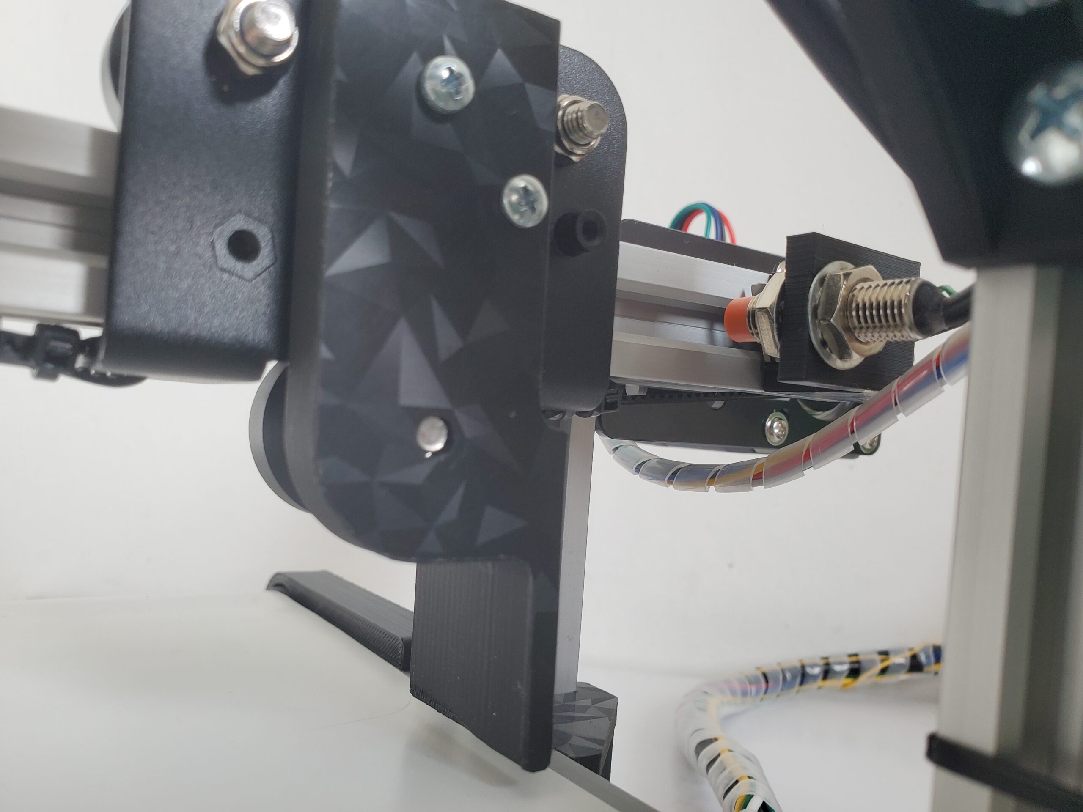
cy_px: 406
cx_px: 542
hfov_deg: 67.3
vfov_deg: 53.1
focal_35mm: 26
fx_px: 813
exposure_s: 1/100
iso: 125
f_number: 2.4
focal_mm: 4.3
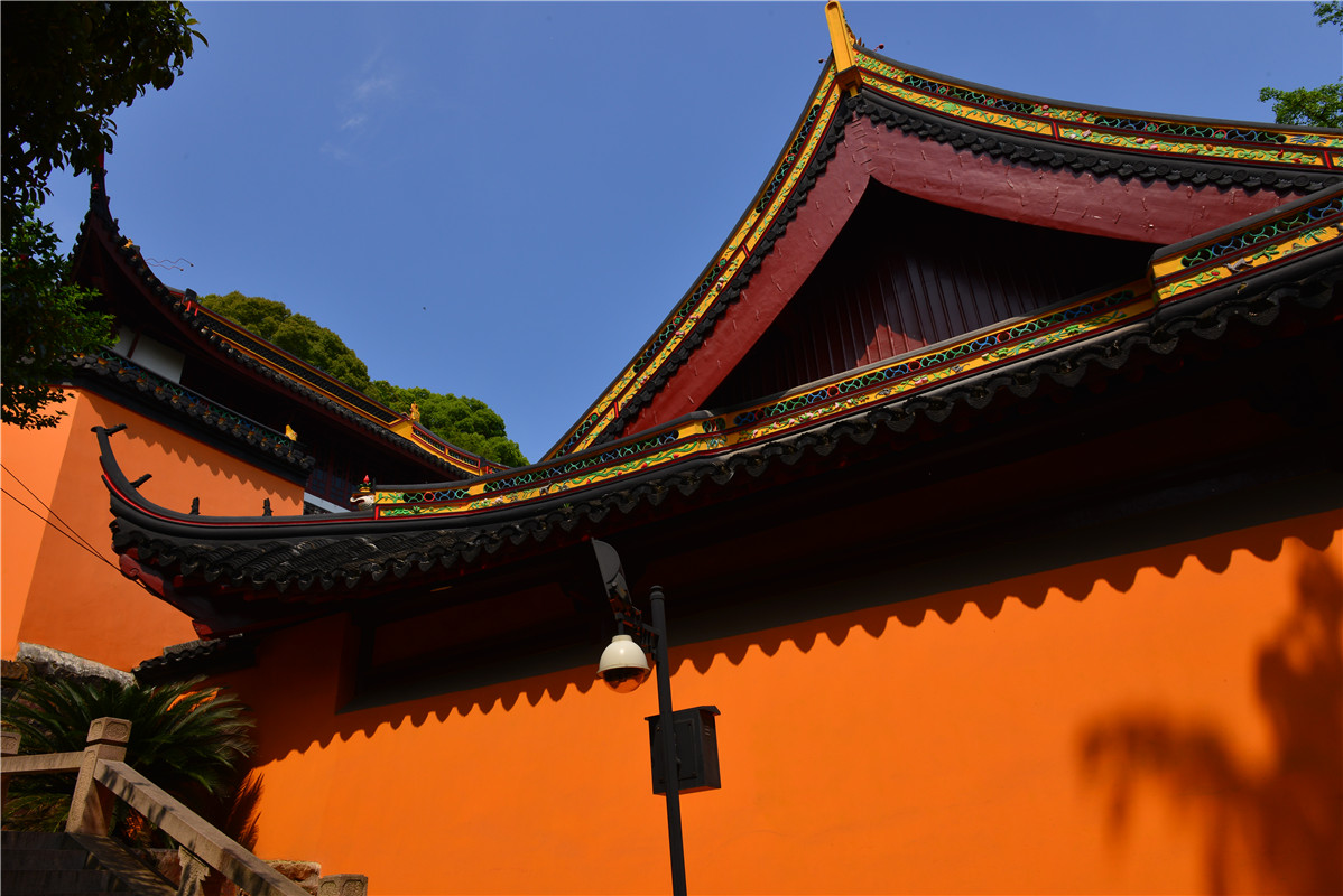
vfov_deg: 53.2
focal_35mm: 24
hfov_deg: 73.7
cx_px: 672
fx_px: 896
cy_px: 448
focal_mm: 24
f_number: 16
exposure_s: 1/160
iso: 100
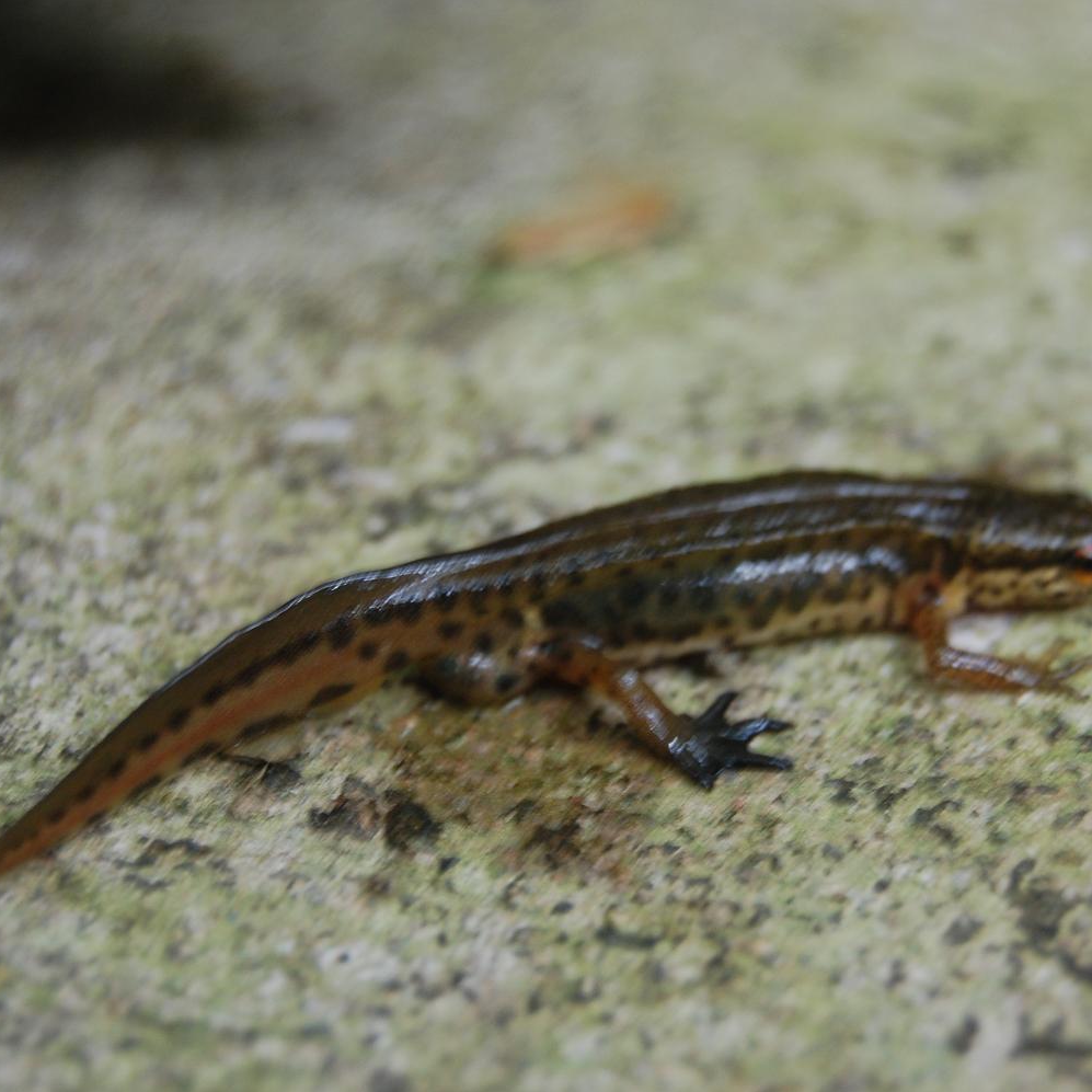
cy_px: 547
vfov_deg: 16.5
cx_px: 690
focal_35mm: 106
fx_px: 3770
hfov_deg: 16.5
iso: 400
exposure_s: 1/30
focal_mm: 55
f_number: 5.6
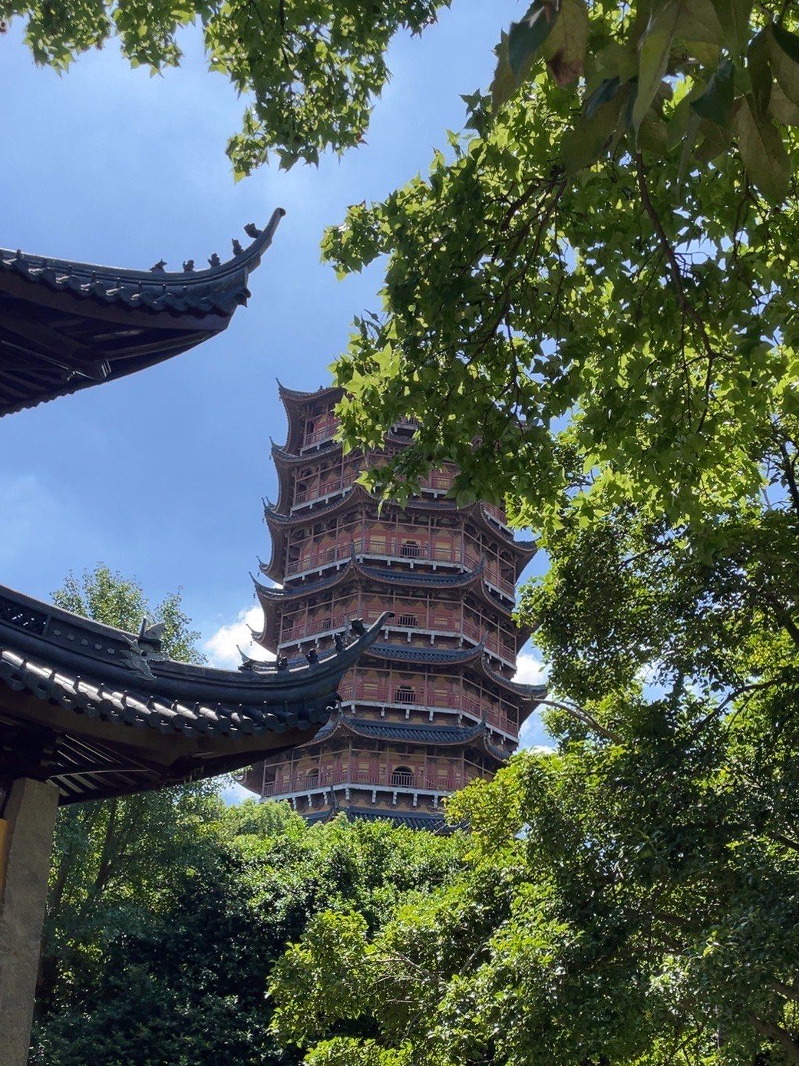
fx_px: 862
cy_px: 535
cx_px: 406
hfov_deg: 49.7
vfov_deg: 63.5
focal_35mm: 28
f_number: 1.6
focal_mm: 4.2
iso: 32
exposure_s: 1/1642
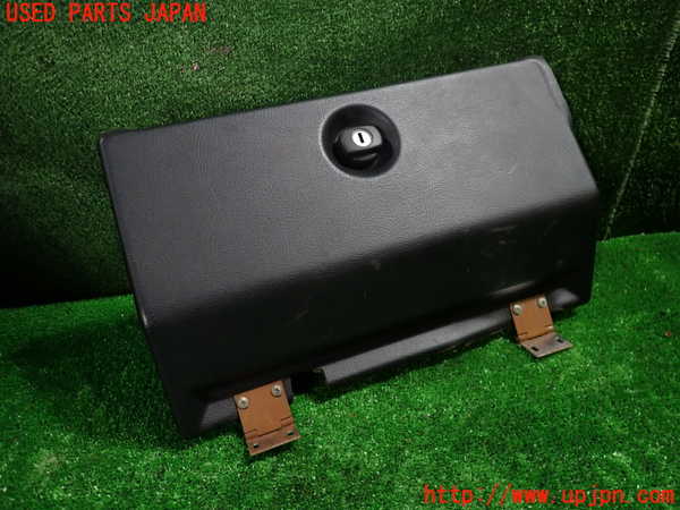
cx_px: 340
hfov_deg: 69.4
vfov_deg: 54.9
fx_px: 491
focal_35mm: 25
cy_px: 255
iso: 200
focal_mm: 4.5
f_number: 2
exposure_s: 1/40
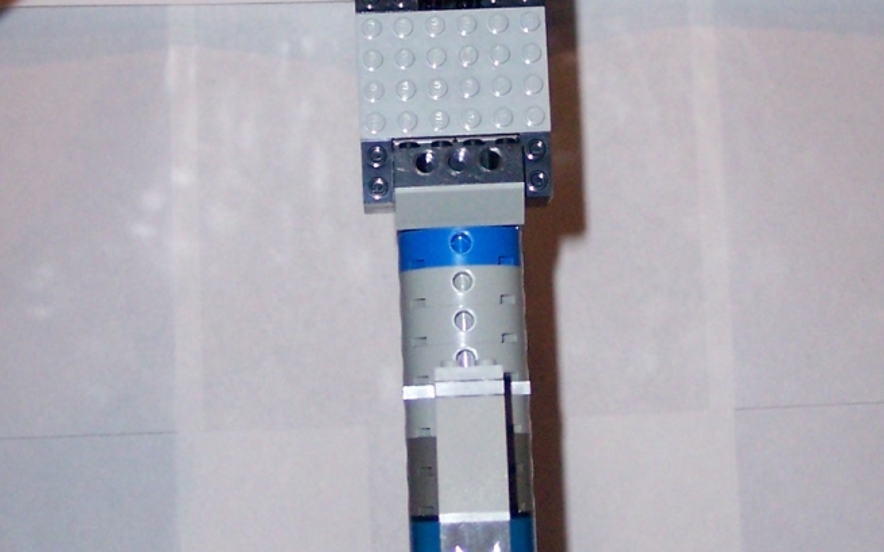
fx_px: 2433
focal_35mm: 101
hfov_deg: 20.6
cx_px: 475
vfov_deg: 12.9
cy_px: 81
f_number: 2.8
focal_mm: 8
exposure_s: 1/60
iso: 200
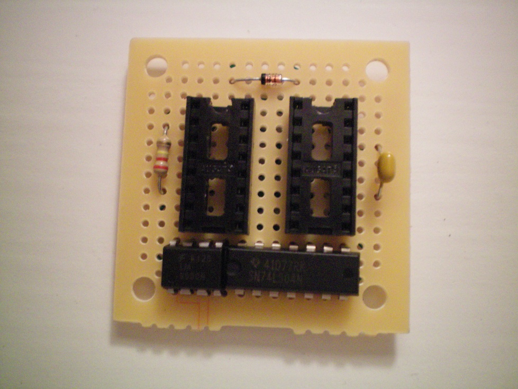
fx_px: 569
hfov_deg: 49.0
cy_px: 194
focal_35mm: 38
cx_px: 259
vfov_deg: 37.7
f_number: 3.1
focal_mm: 6.3
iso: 400
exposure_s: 1/3.33
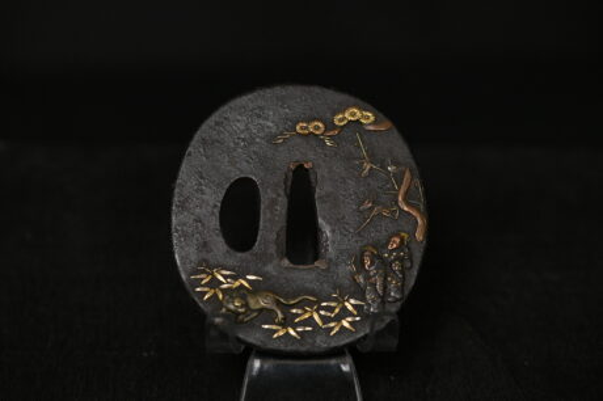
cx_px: 302
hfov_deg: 19.5
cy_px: 200
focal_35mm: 105
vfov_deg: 13.0
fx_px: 1757
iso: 2000
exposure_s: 1/125
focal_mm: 105
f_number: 8
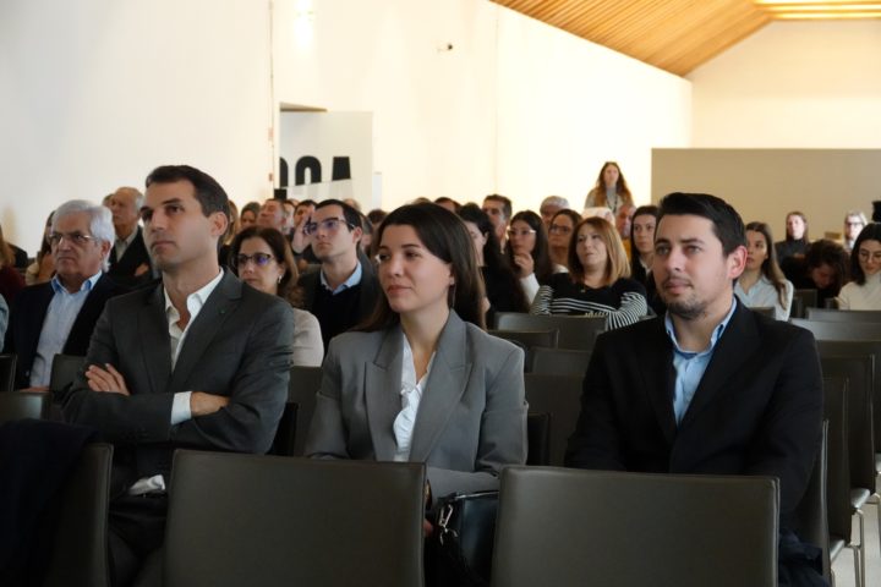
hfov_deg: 25.1
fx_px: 1982
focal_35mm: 81
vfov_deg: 16.9
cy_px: 294
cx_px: 440
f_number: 3.5
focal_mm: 29.69
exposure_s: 1/60
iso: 3200
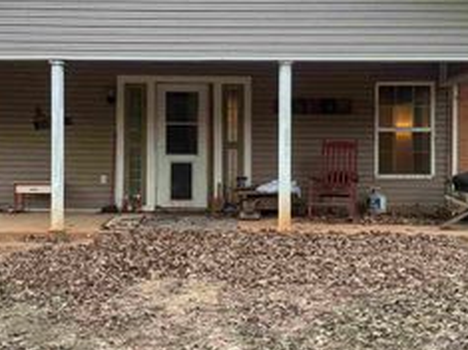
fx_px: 689
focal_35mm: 51
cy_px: 146
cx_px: 193
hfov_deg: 37.4
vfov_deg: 28.5
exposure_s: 1/60
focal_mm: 6.76
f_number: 1.78
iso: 400
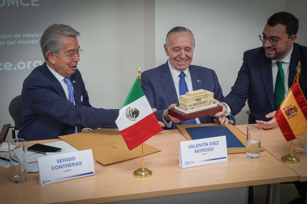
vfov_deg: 26.3
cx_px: 154
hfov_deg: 38.6
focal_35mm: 51
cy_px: 102
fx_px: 439
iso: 1250
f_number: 5.6
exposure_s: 1/125
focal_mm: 34.3
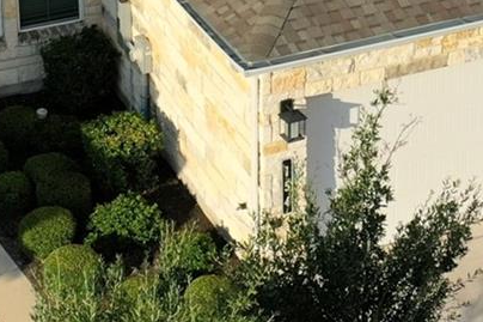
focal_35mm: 142
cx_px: 293
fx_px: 1904
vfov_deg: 9.2
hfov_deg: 14.4
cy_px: -258
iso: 100
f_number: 4
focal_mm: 10.26
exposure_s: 1/80
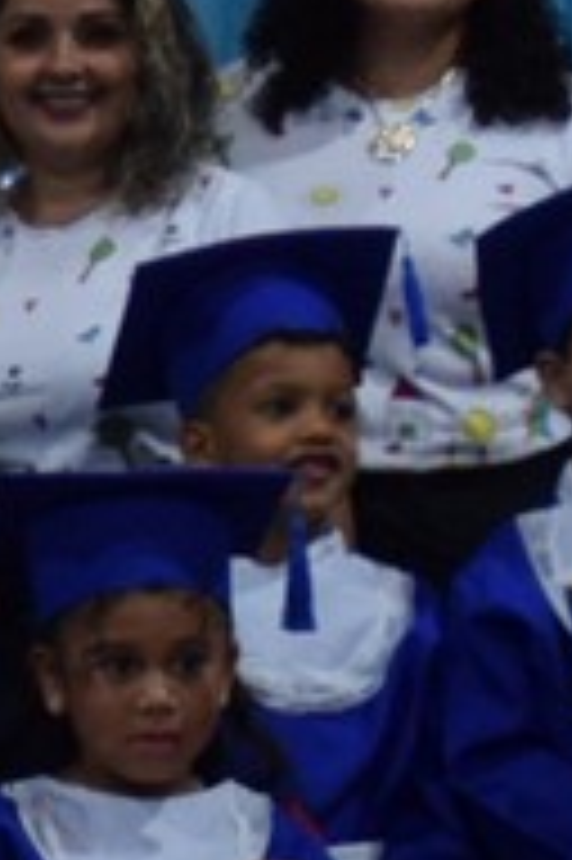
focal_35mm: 233
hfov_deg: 5.7
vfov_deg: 8.8
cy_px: 644
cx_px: -779
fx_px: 5563
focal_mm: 18
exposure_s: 1/60
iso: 1000
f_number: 3.5
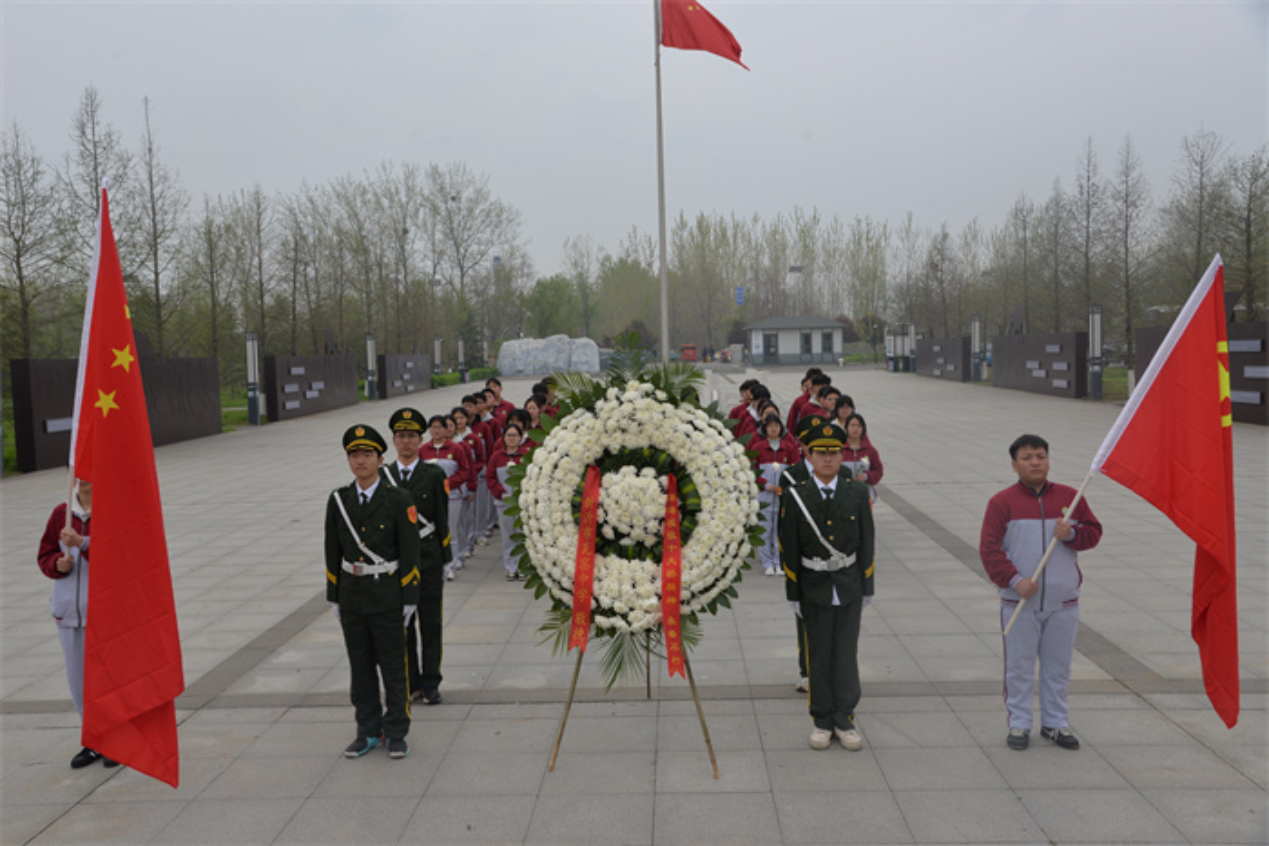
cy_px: 423
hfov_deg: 58.7
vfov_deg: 41.1
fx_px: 1128
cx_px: 634
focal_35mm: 32
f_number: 8
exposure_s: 1/250
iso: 160
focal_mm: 32
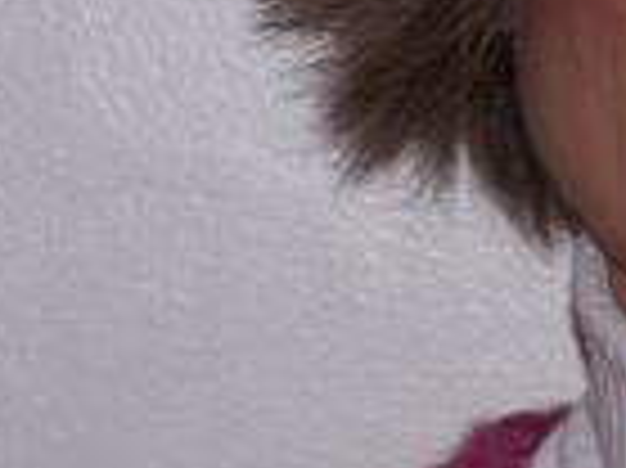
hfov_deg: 4.7
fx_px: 7498
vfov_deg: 3.6
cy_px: -106
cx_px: 982
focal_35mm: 415
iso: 80
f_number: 3.2
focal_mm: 21.2
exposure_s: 1/100
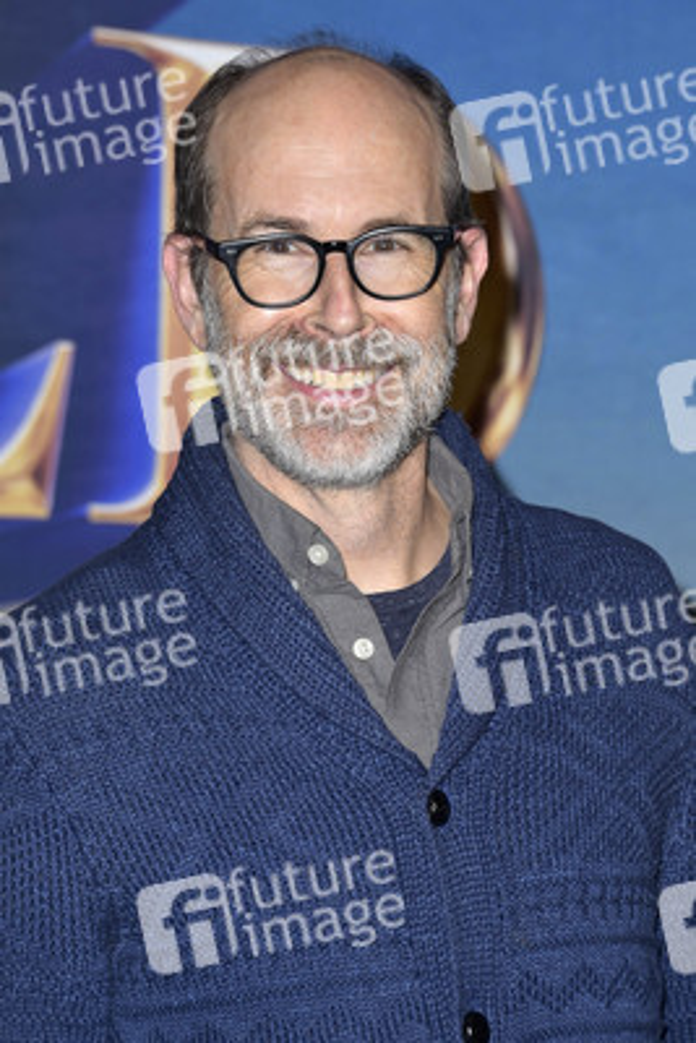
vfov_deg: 15.2
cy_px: 522
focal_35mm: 135
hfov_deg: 10.2
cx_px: 348
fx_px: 3911
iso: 320
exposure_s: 1/250
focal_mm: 135
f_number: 6.3
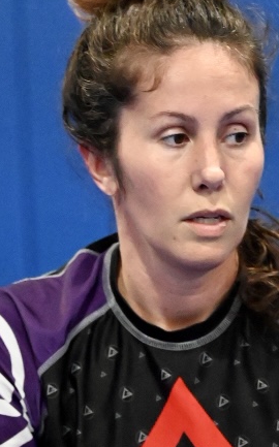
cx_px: 143
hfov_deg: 3.0
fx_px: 5350
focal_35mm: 439
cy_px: 518
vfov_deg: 4.8
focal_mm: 115
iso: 16000
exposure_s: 1/640
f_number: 2.8
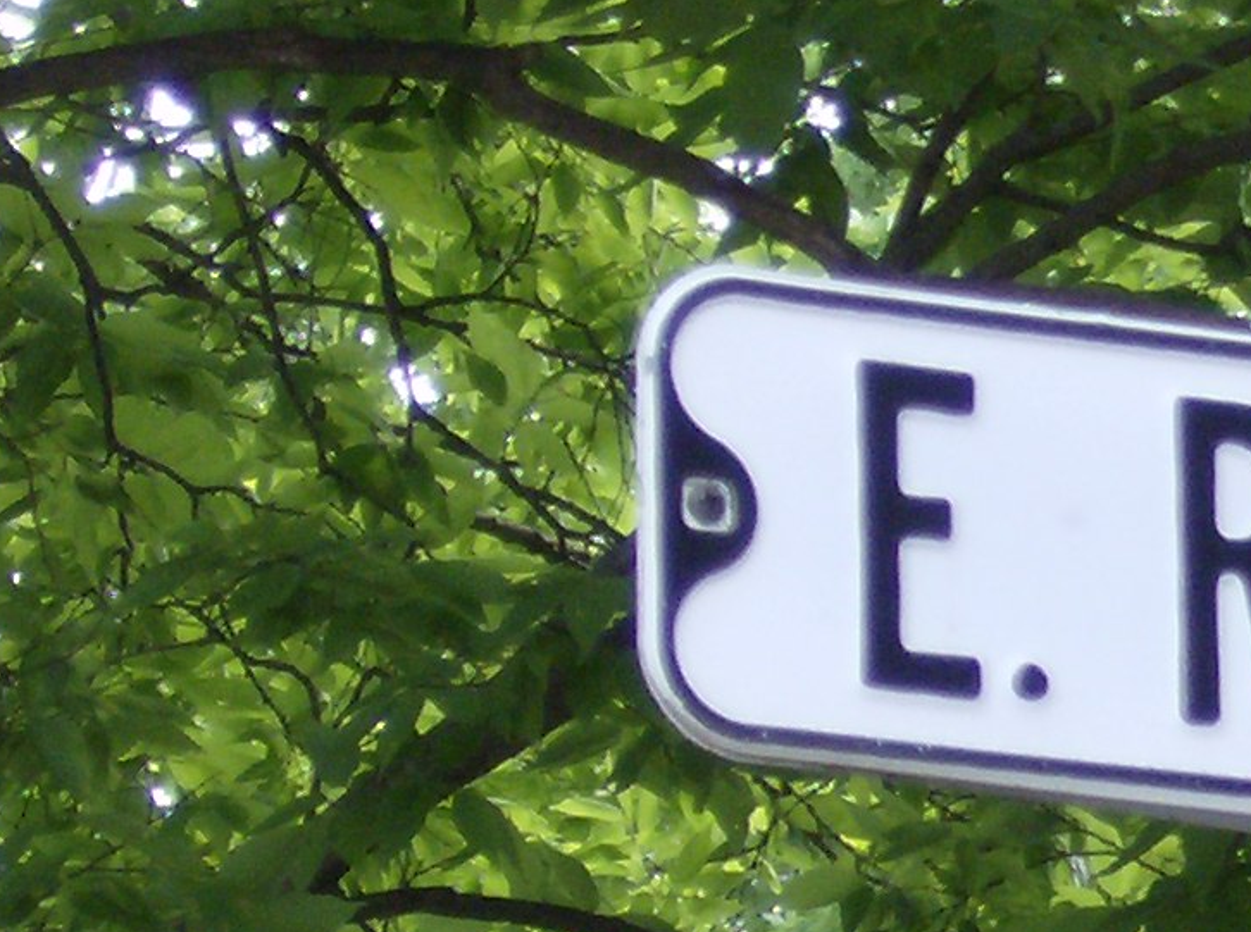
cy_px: 1368
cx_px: 1675
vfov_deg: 3.8
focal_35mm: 387
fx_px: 13954
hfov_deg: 5.1
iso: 132
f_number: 4.8
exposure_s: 1/134
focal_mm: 18
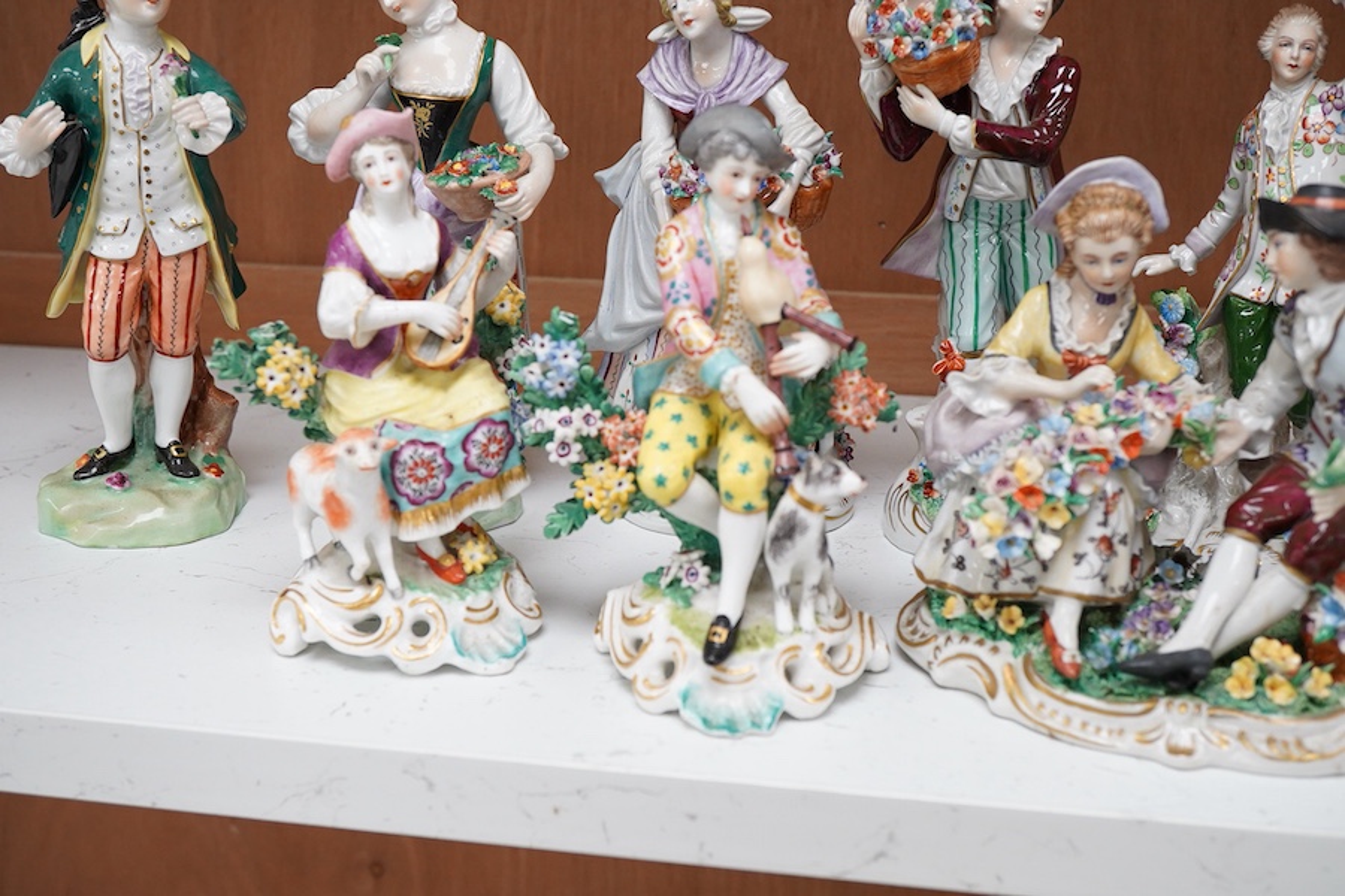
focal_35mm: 45
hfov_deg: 43.6
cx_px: 672
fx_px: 1681
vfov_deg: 29.9
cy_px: 448
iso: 1250
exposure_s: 1/125
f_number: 9
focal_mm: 30
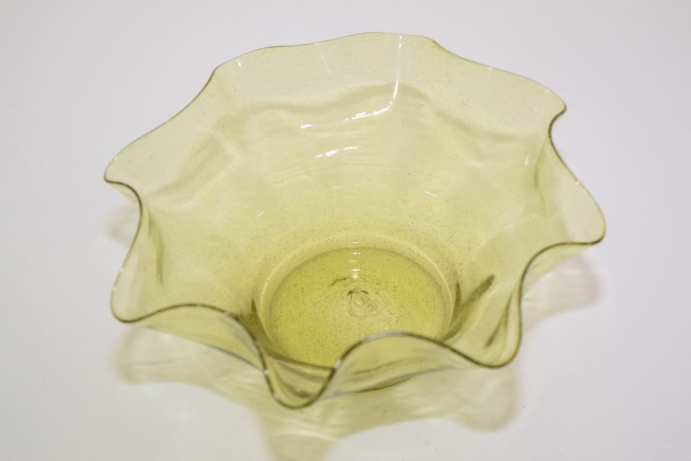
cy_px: 230
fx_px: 1584
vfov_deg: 16.6
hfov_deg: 24.6
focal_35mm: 82
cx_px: 346
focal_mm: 55
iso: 1250
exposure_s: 1/60
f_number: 5.6
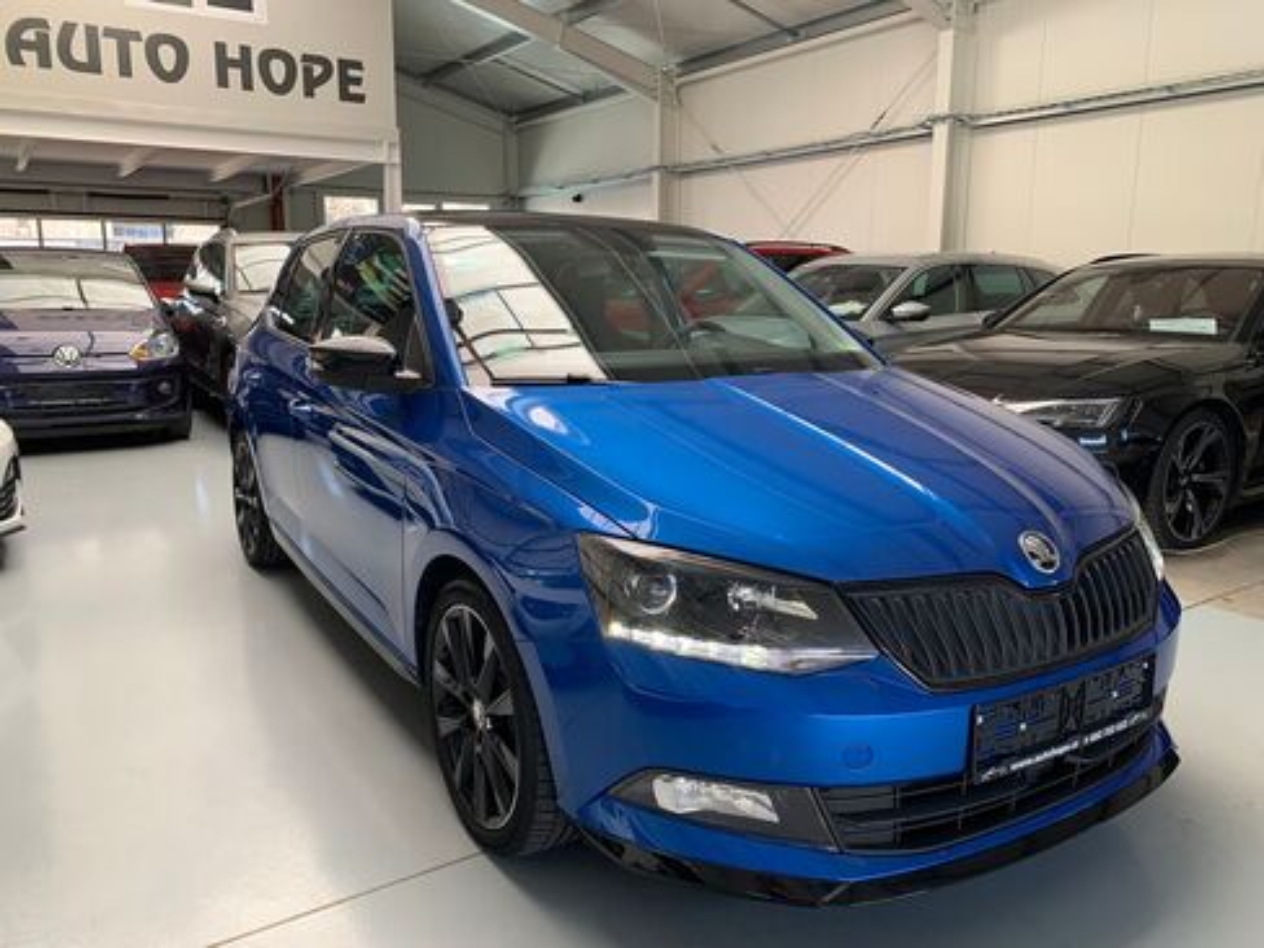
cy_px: 474
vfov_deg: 53.1
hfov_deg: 67.3
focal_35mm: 26
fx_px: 949
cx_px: 632
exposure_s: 1/121
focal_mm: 4.25
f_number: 1.8
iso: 80
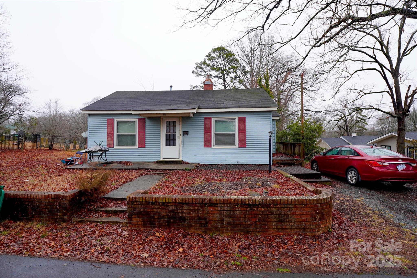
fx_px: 191
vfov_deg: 72.0
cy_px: 139
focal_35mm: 16
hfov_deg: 95.0
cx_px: 208
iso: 200
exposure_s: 1/160
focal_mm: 11
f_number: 4
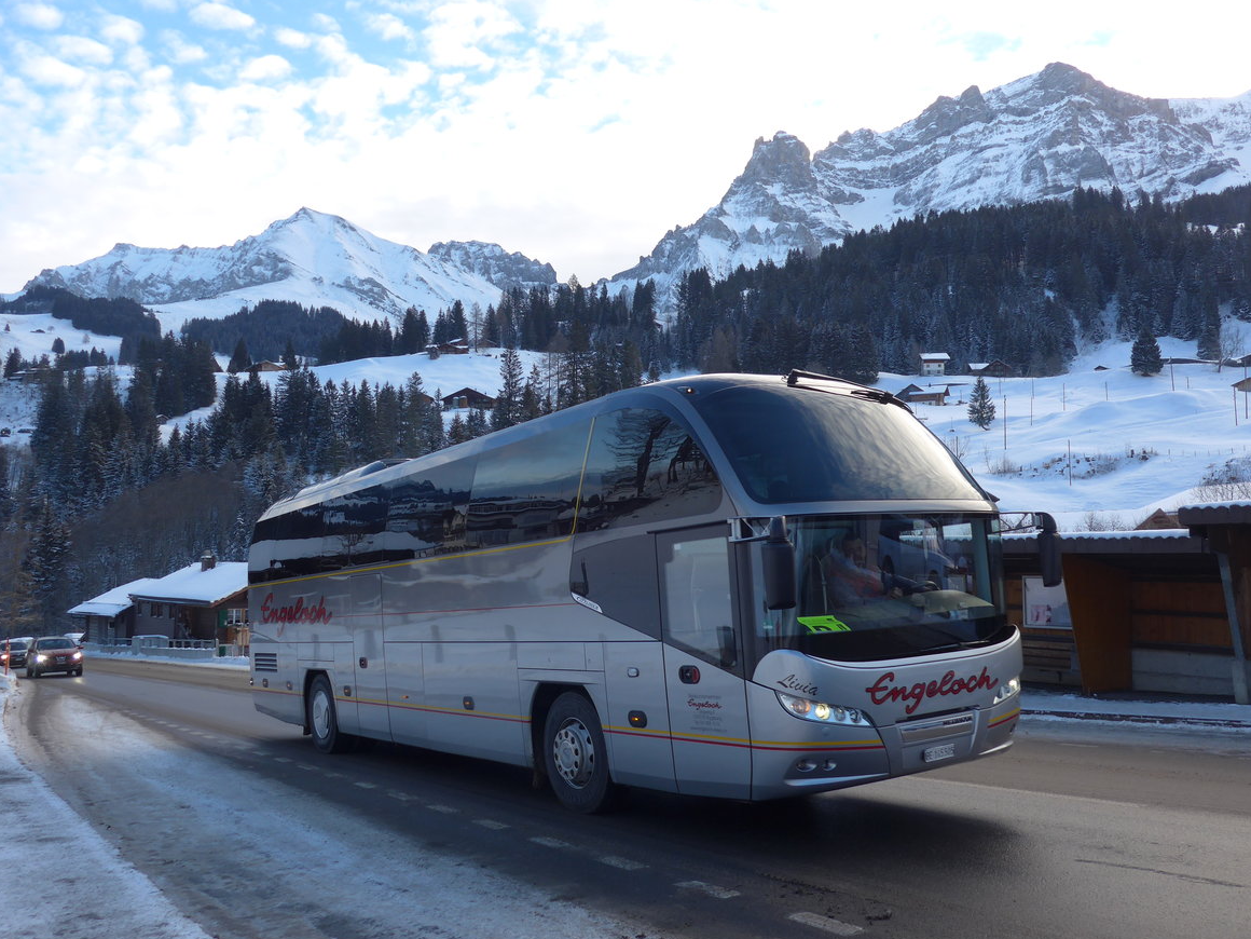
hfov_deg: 60.0
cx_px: 606
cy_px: 473
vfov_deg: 46.8
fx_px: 1084
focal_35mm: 30
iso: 80
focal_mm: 6
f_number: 2.8
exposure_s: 1/320
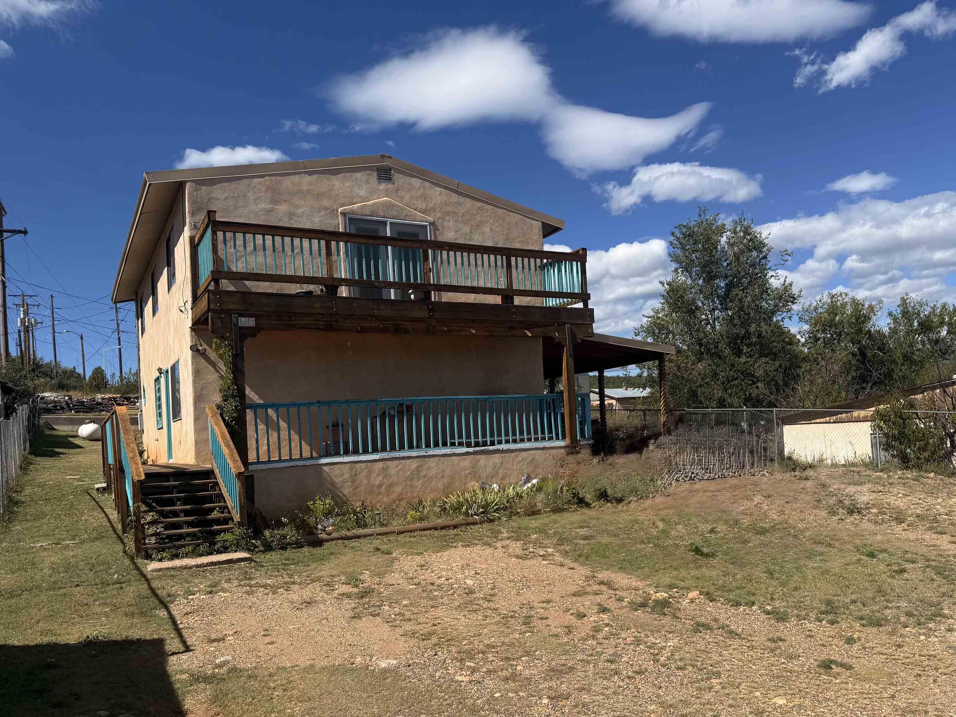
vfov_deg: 51.3
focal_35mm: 27
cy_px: 398
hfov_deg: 65.2
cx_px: 523
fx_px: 746
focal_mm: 6.76
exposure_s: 1/5714
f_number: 1.78
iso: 80
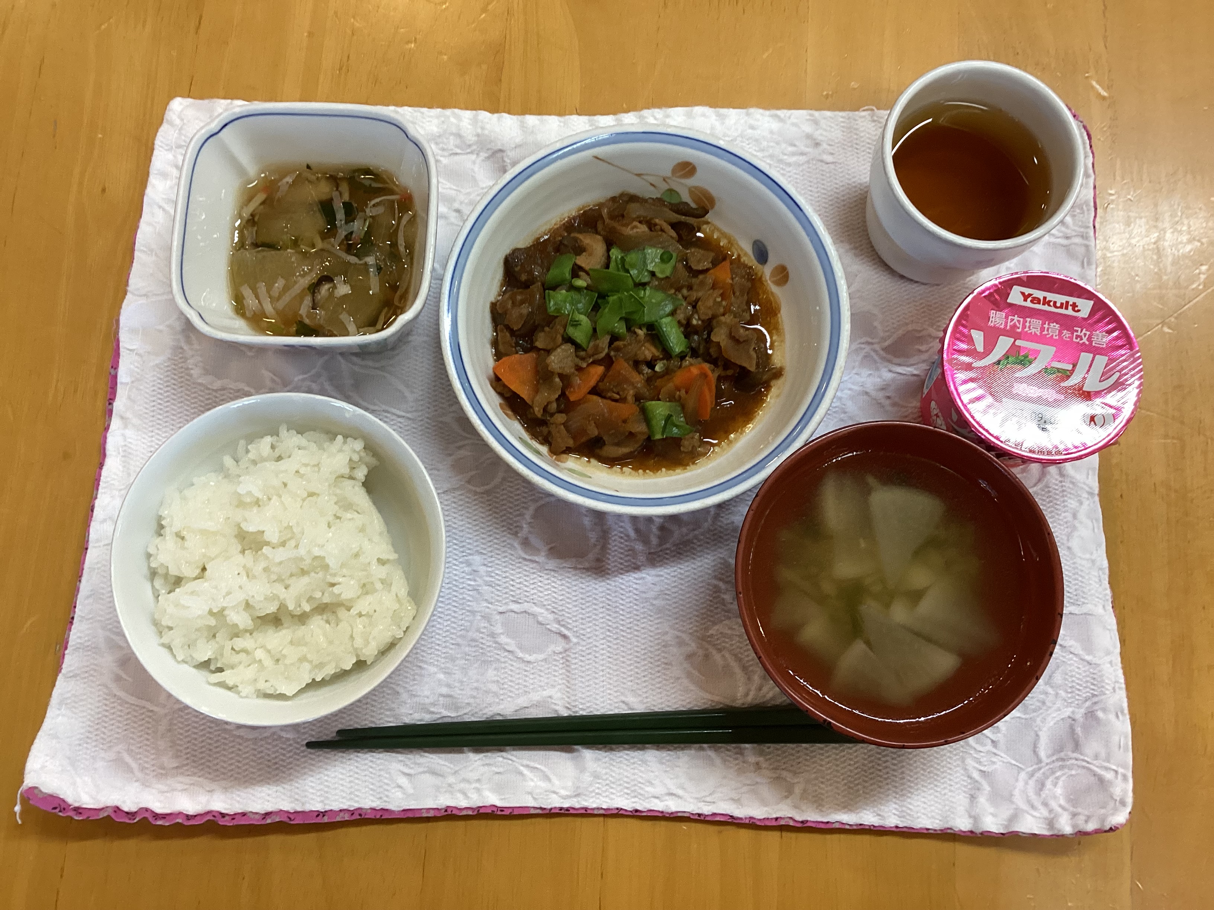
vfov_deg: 45.4
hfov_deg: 58.4
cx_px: 607
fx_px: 1087
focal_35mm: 31
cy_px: 455
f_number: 2.4
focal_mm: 3.3
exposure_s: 1/60
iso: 125
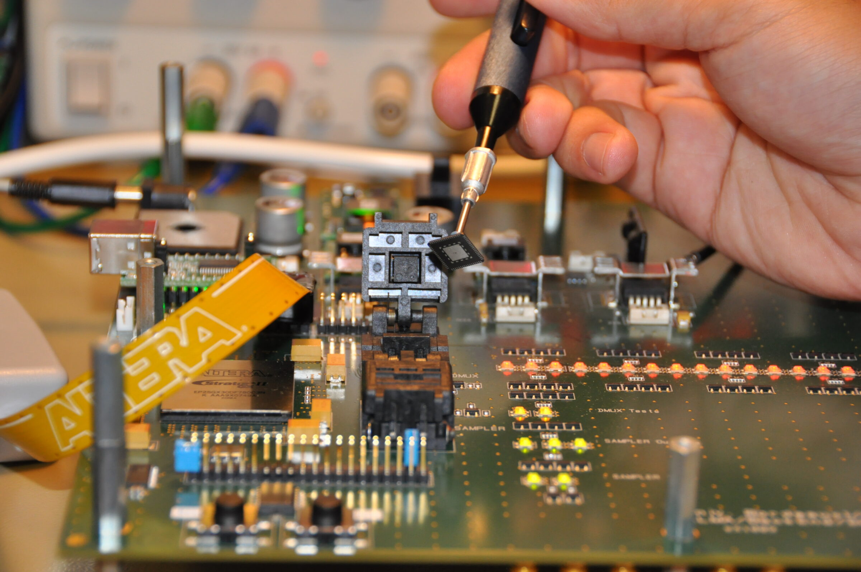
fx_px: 2866
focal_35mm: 120
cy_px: 286
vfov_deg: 11.4
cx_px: 430
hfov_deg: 17.1
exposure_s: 1/60
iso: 800
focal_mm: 80
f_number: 5
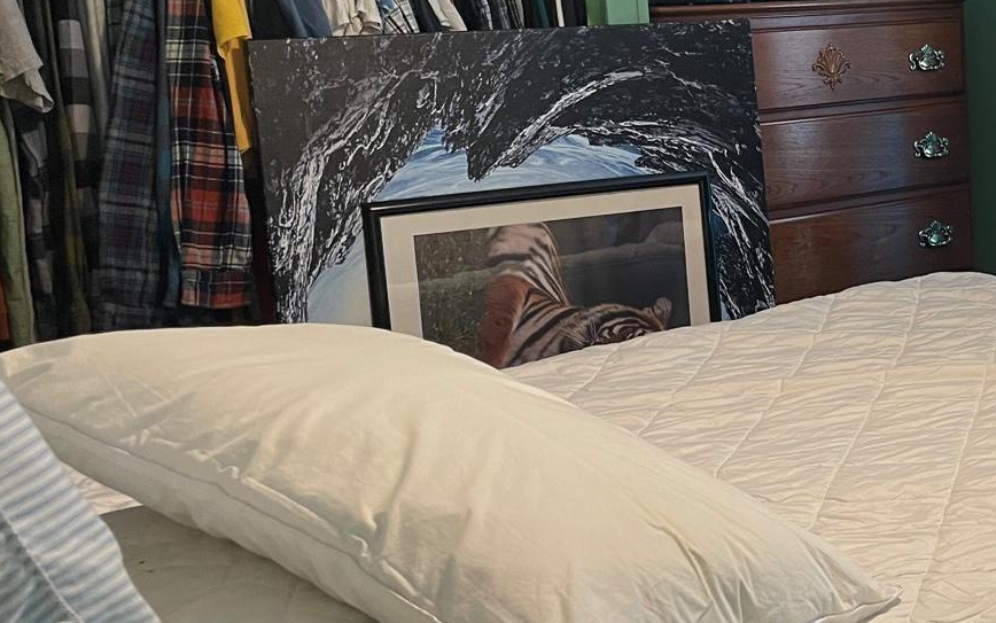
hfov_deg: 28.4
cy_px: 195
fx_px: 1738
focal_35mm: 64
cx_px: 1153
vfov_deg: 20.2
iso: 100
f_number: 1.6
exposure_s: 1/60
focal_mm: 4.2
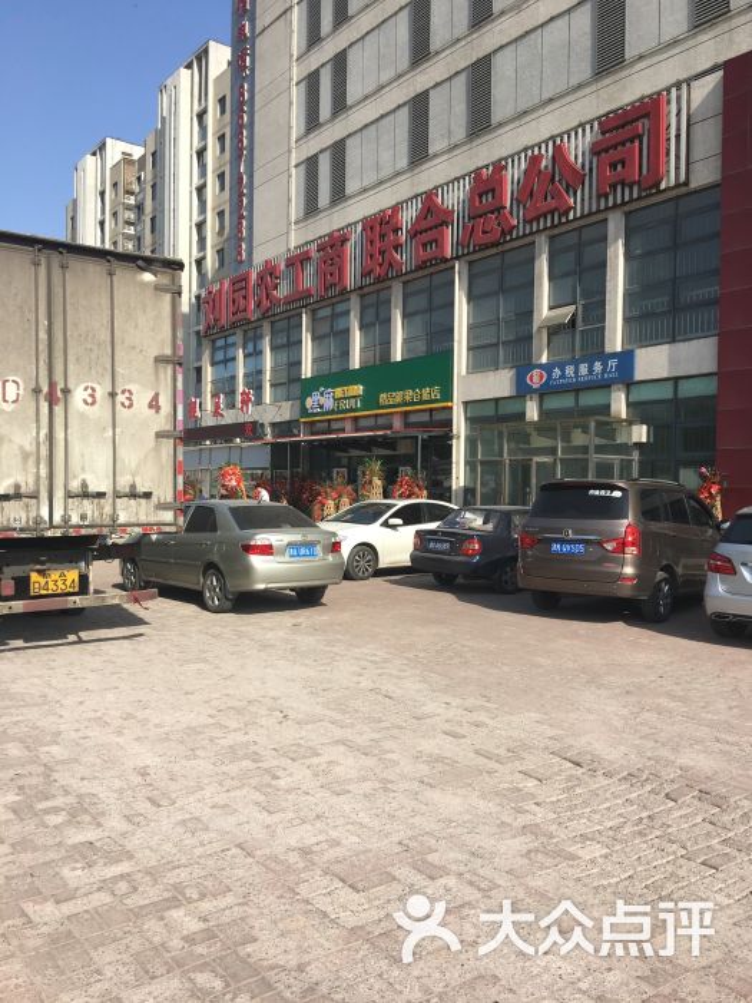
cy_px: 502
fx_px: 840
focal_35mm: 29
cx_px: 376
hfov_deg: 48.2
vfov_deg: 61.7
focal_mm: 4.15
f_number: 2.2
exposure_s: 1/1399
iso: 25
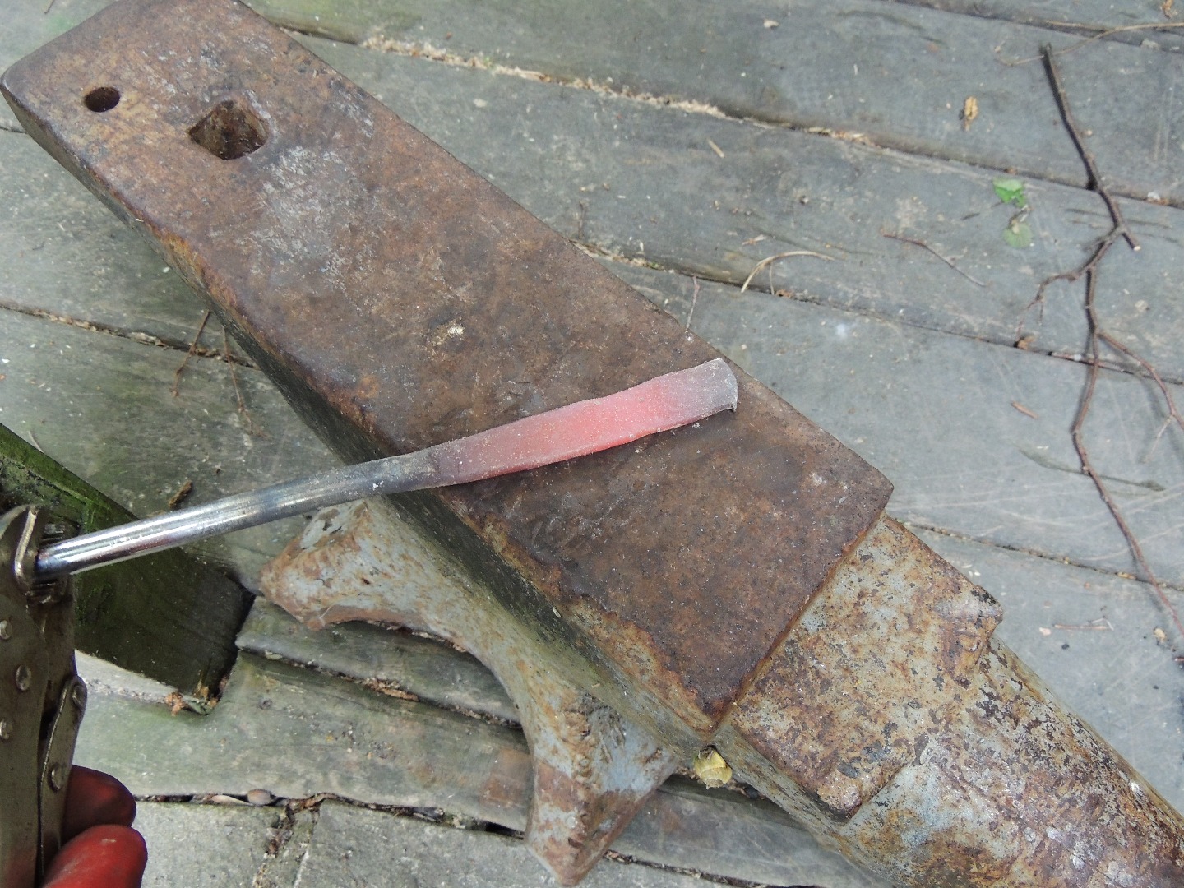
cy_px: 444
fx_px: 1026
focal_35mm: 30
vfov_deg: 46.8
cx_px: 592
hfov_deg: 60.0
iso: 360
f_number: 3.1
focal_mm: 5.3
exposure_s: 1/30
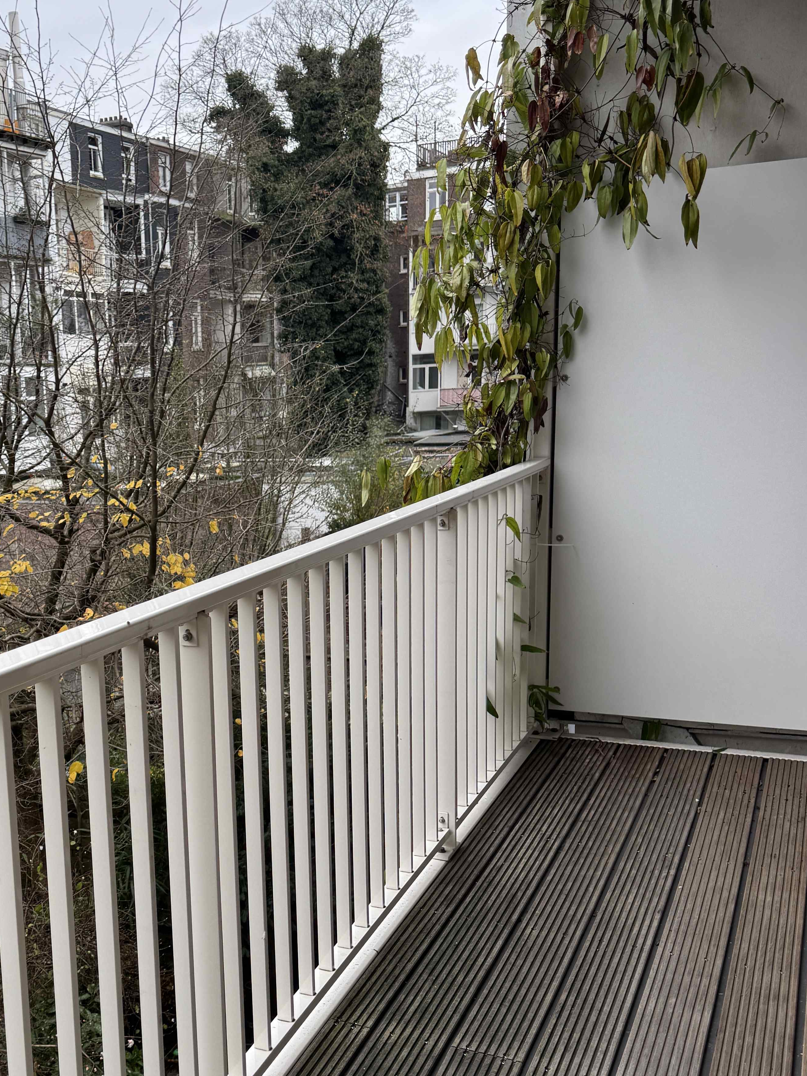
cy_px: 654
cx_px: 173
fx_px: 1212
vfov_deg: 47.5
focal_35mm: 39
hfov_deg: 35.7
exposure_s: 1/139
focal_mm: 6.76
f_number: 1.78
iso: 64
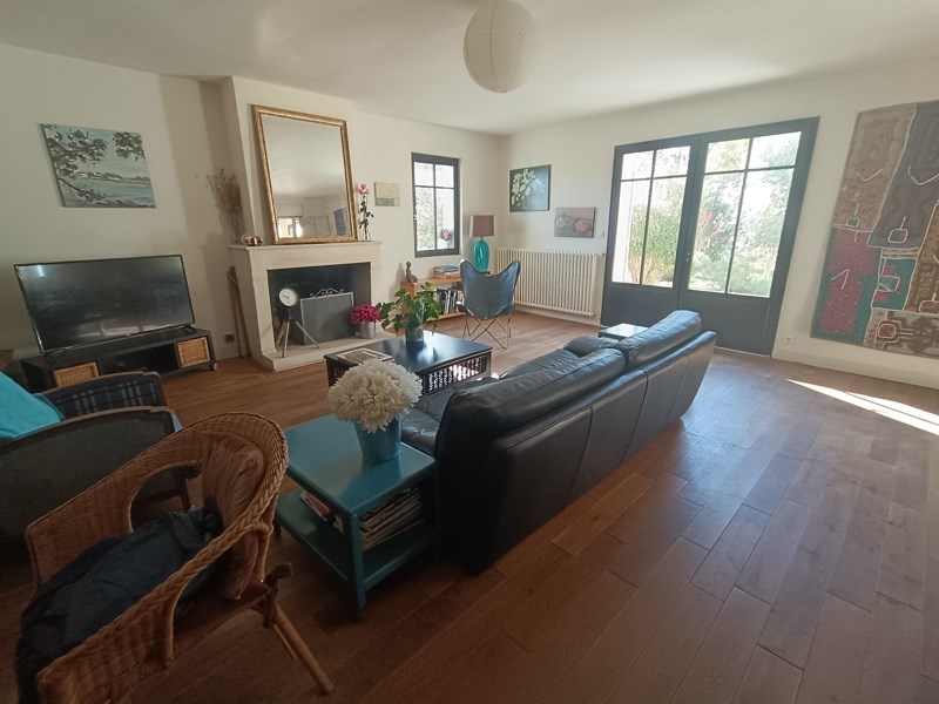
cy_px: 352
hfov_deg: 94.5
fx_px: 434
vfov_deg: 78.1
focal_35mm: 16
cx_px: 470
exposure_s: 1/50
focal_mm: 1.66
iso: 180
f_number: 2.2
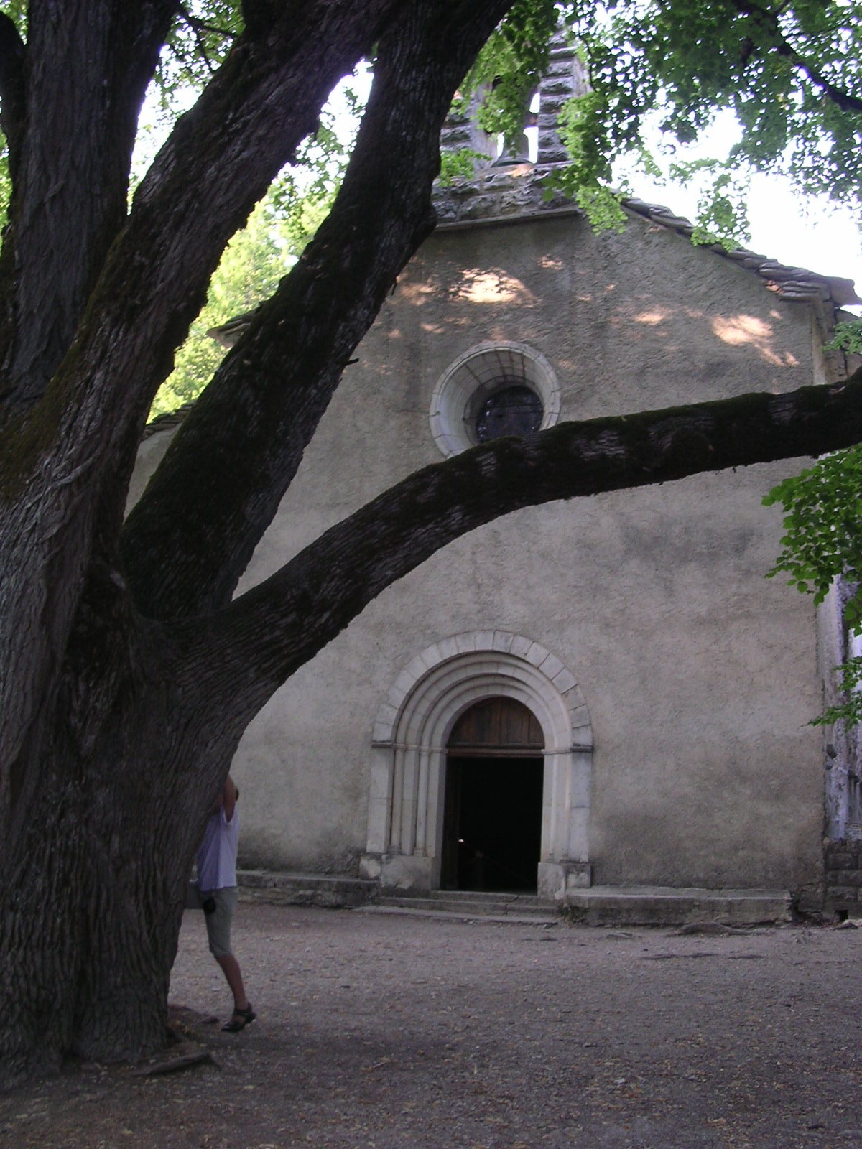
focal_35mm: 41
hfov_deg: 35.1
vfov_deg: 45.8
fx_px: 1361
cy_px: 574
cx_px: 431
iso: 111
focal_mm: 6.2
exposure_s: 1/30
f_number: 2.9
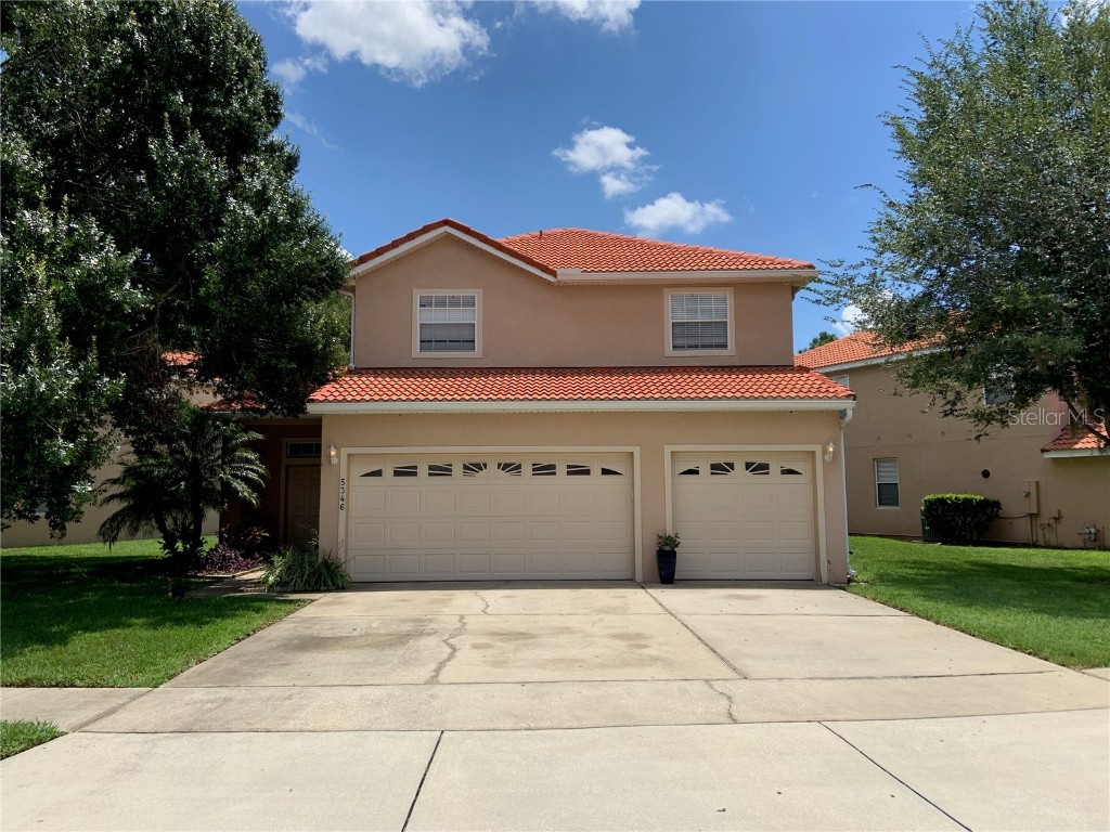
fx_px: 834
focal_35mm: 26
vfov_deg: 53.1
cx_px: 555
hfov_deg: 67.3
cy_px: 416
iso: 25
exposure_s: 1/2994
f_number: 1.8
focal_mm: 4.25
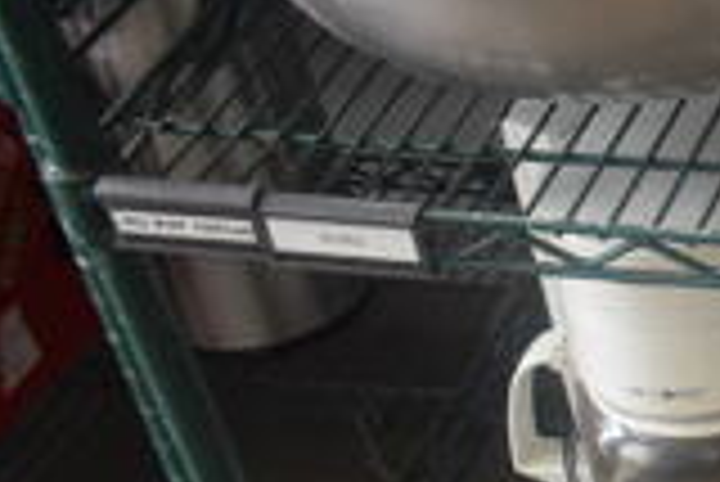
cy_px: 297
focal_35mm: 103
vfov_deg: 13.3
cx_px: 1328
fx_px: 2062
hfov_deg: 16.4
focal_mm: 18
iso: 1100
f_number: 3.5
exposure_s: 1/125
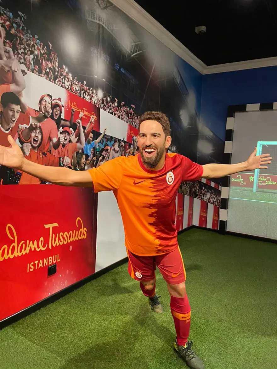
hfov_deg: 53.1
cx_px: 138
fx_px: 277
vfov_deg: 67.3
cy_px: 184
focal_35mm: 26
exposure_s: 1/59
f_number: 1.8
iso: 400
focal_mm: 4.25
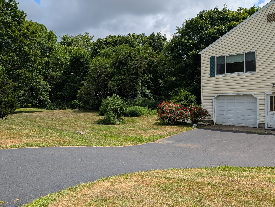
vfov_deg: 45.5
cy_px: 99
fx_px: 247
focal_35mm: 31
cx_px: 100
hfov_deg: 57.4
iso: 22
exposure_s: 1/1541
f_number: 1.68
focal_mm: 6.9
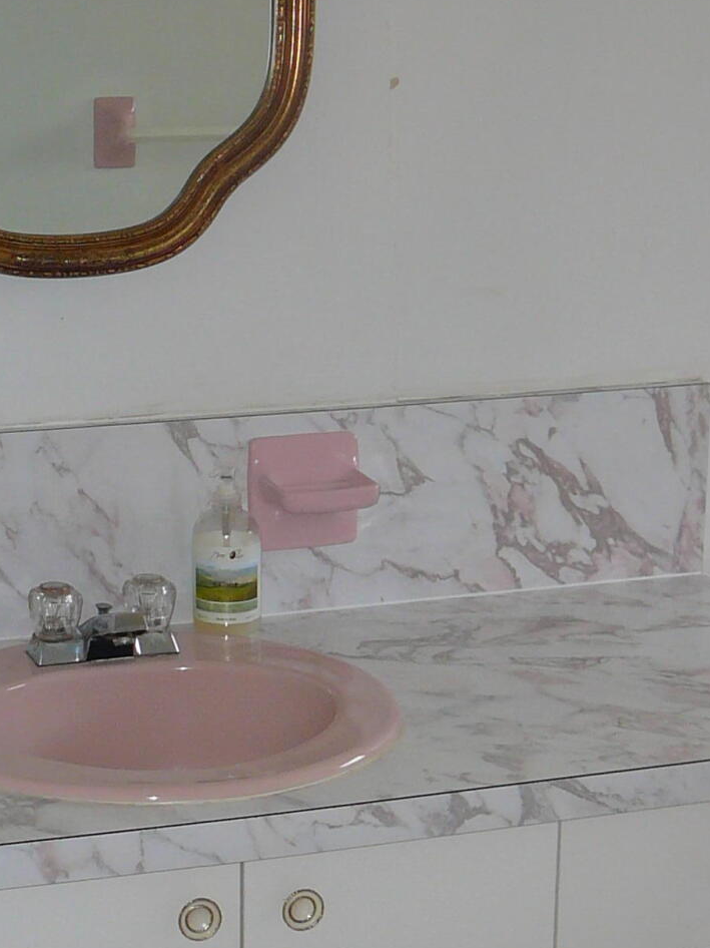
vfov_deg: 26.3
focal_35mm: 74
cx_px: 89
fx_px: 2025
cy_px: 522
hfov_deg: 19.6
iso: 100
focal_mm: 5.2
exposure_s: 1/30
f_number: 2.8
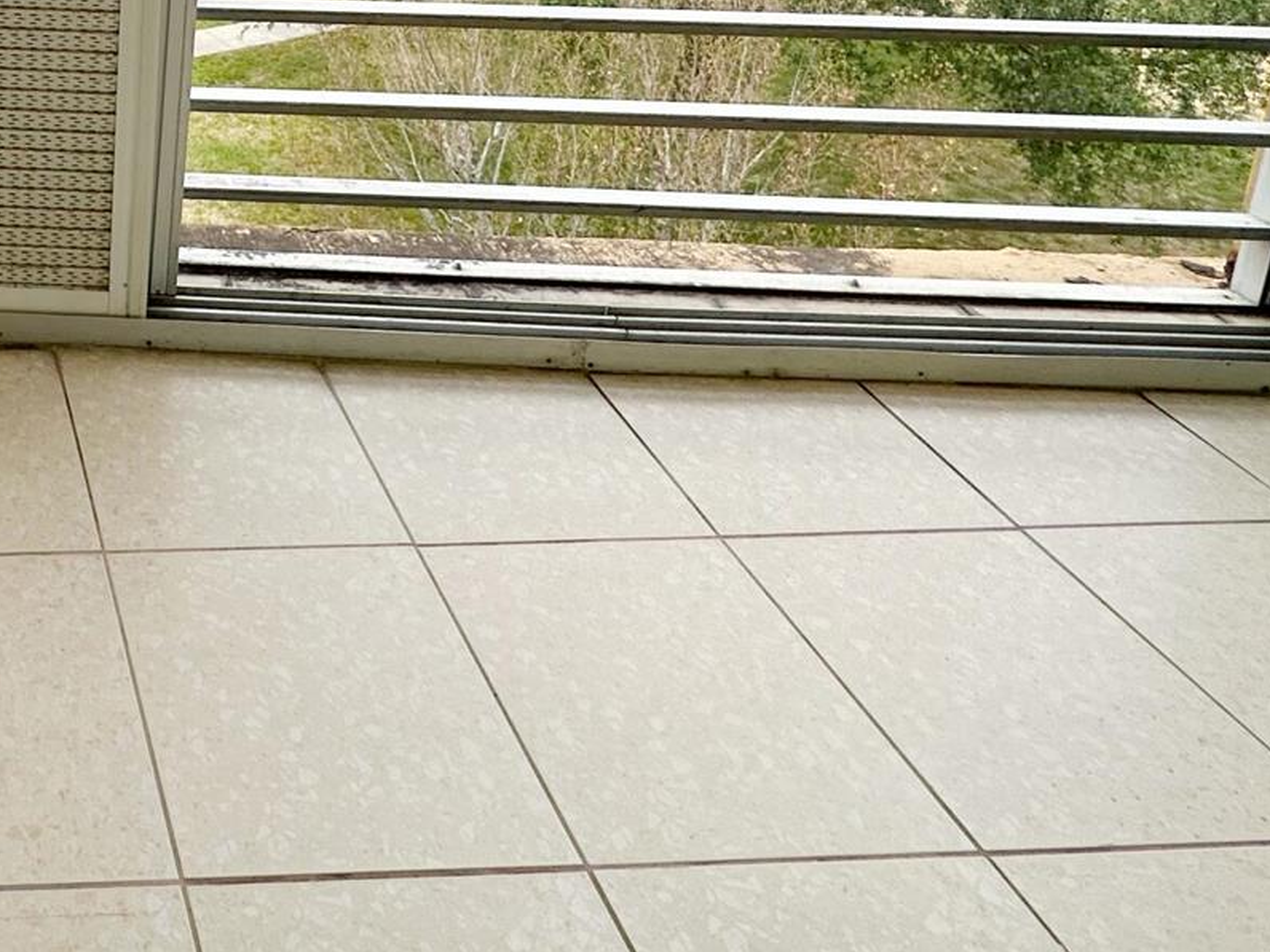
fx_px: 1321
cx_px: -102
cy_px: -244
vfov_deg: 31.7
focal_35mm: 36
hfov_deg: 41.7
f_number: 2.2
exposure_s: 1/903
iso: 40
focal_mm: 2.22
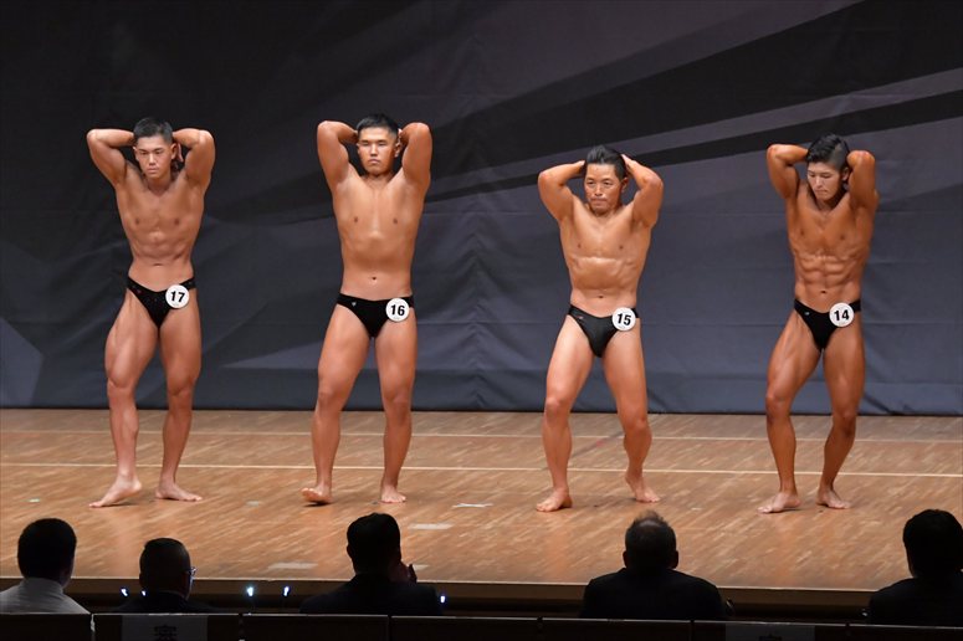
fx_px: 5401
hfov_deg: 10.2
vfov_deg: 6.8
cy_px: 320
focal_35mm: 202
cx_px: 482
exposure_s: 1/400
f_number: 5.6
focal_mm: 135
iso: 6400
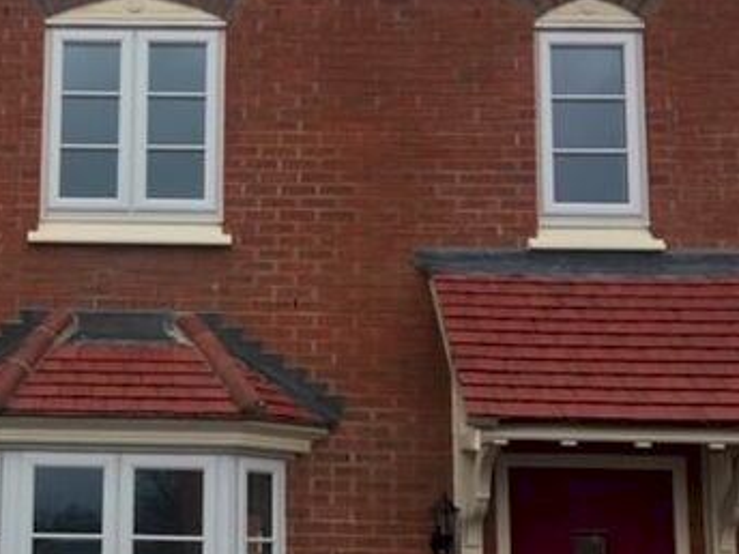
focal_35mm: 59
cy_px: 351
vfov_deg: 24.7
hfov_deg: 31.6
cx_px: 118
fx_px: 1260
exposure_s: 1/358
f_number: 2.2
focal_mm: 4.15
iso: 25
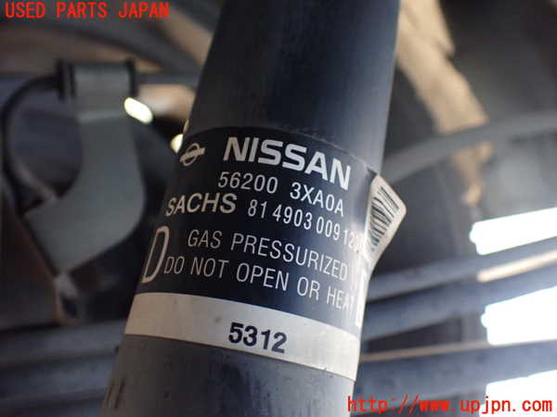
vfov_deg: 46.8
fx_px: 483
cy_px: 208
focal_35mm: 30
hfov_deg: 60.0
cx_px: 278
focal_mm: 5.4
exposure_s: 1/60
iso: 800
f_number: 2.3
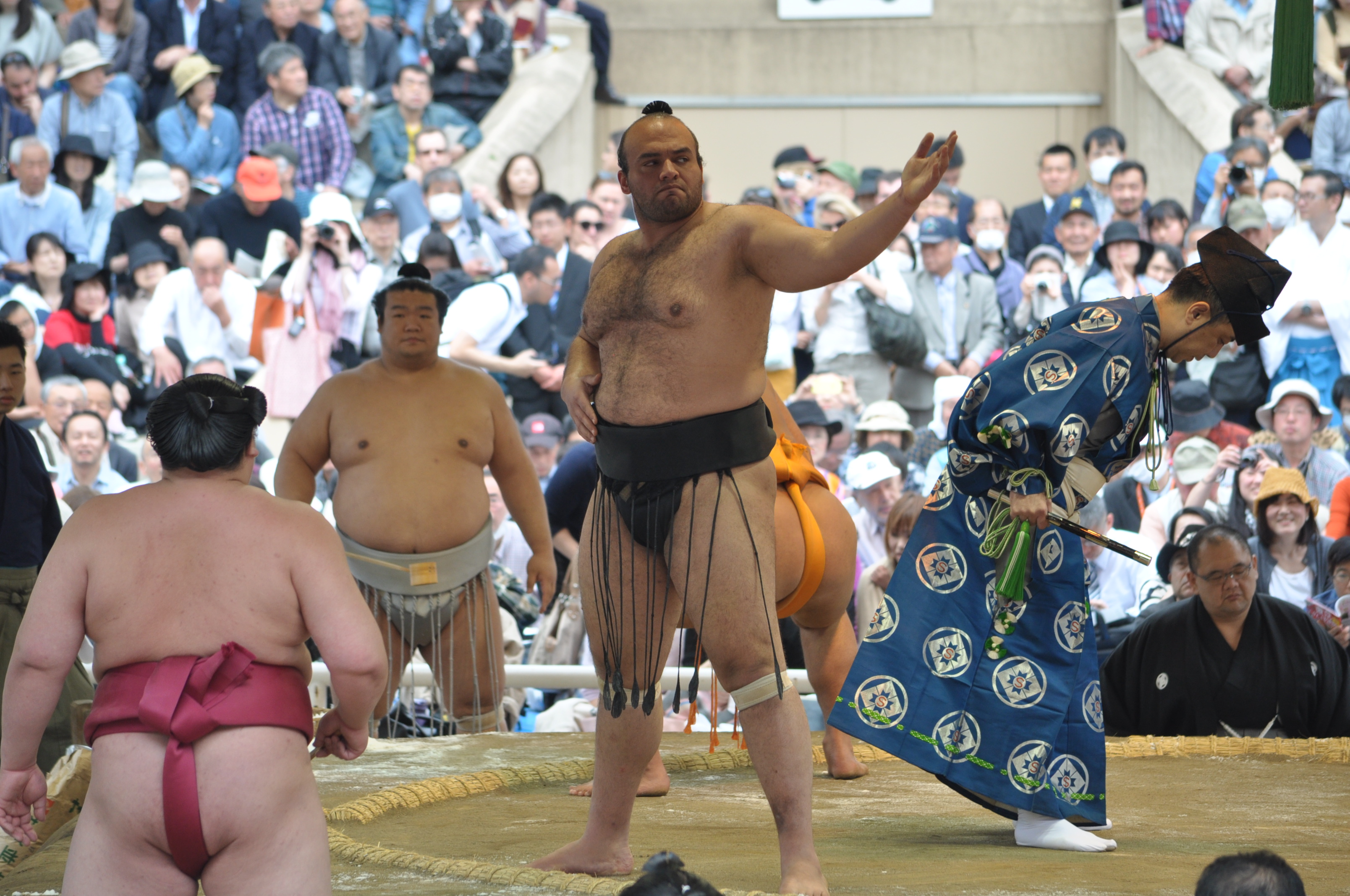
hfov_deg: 7.1
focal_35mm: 292
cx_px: 675
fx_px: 10955
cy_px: 448
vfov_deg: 4.7
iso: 400
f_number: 5
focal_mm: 195
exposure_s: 1/320
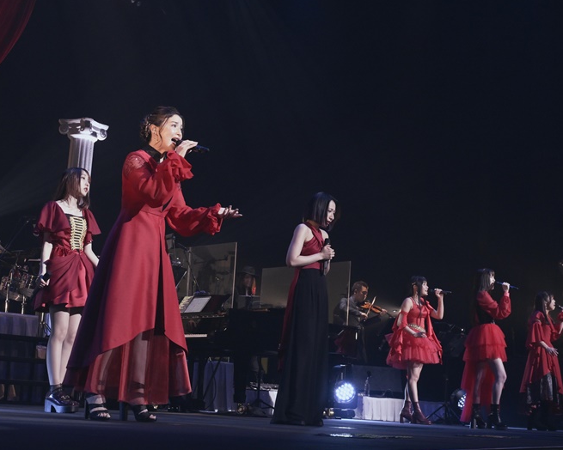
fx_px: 1050
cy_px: 223
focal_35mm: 63
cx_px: 291
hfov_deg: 30.0
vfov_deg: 24.2
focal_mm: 37
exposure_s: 1/320
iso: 1600
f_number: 6.3
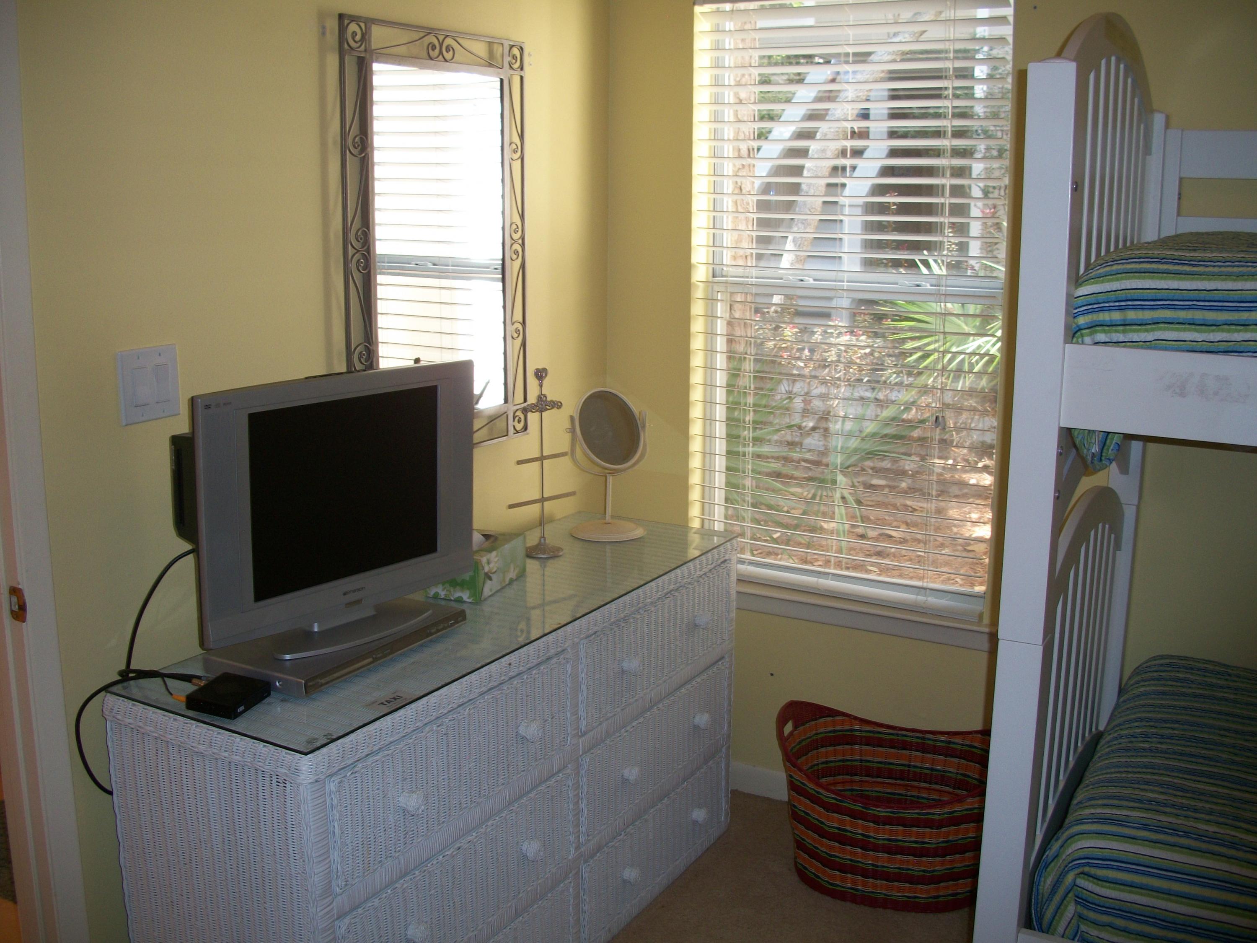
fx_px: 1271
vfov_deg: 40.7
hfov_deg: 52.6
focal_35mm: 35
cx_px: 628
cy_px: 472
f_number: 3.1
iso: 80
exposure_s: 1/30
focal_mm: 6.3
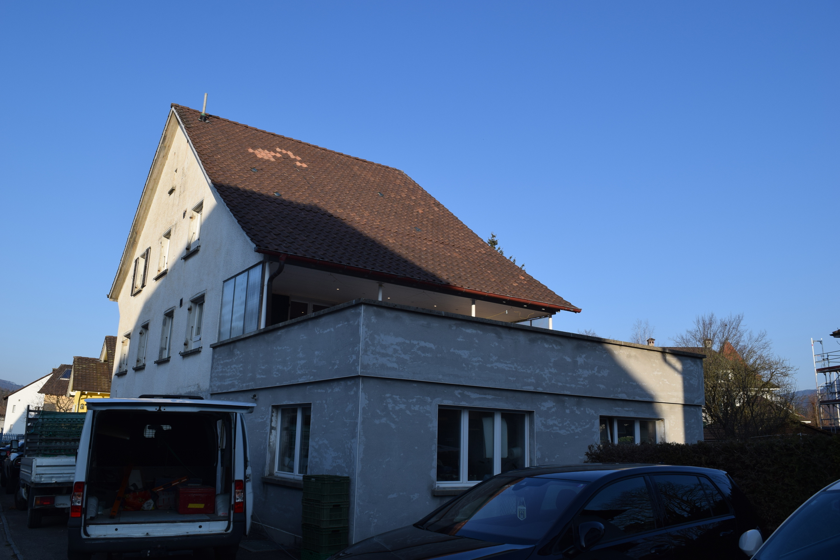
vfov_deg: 47.9
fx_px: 630
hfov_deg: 67.4
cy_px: 280
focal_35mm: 27
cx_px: 420
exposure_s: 1/320
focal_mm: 18
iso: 200
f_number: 9
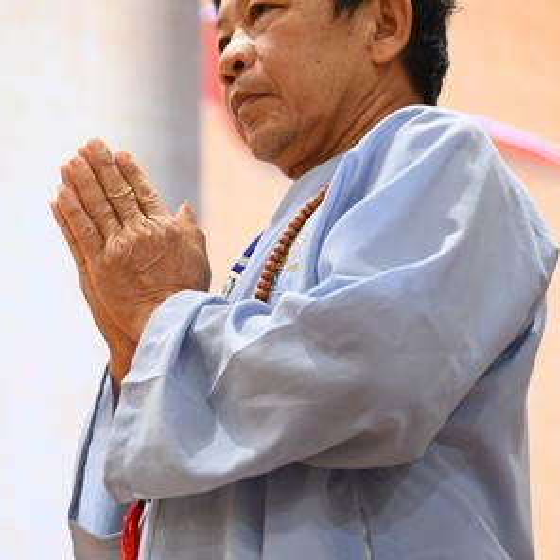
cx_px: 236
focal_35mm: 177
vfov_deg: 9.9
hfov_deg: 9.9
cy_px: 197
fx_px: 3240
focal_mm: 95
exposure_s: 1/160
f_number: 4
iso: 5000
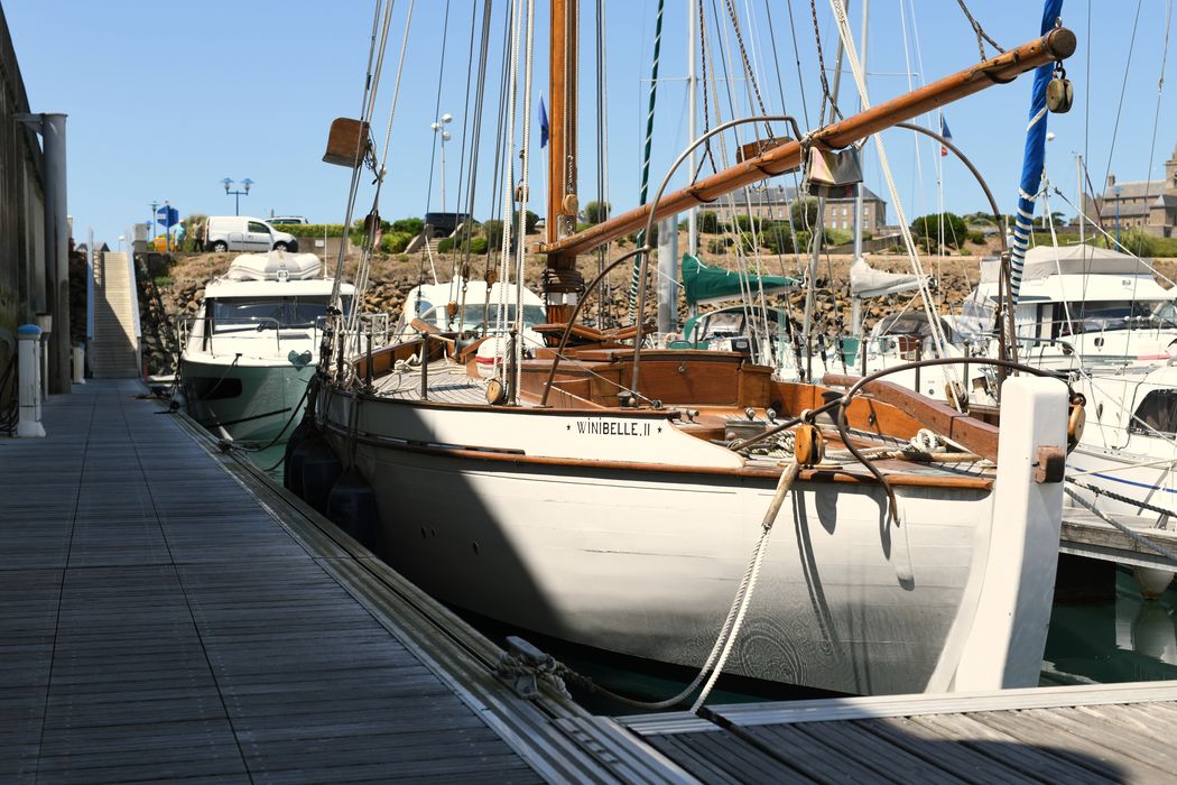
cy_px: 392
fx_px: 1635
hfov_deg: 39.6
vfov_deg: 27.0
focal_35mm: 50
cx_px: 588
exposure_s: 1/320
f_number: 7.1
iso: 64
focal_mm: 50
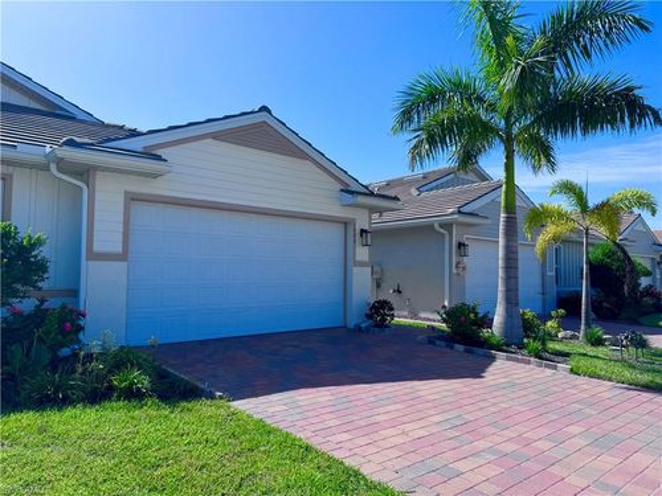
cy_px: 248
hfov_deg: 71.6
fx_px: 459
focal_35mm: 24
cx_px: 331
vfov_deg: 56.8
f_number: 1.78
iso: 80
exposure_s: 1/4950
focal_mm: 6.76
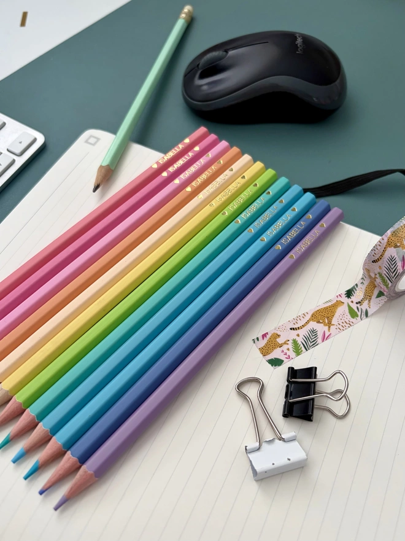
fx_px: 406
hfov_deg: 53.0
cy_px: 270
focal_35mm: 26
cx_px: 202
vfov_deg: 67.3
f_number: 1.6
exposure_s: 1/60
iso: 125
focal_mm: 5.96
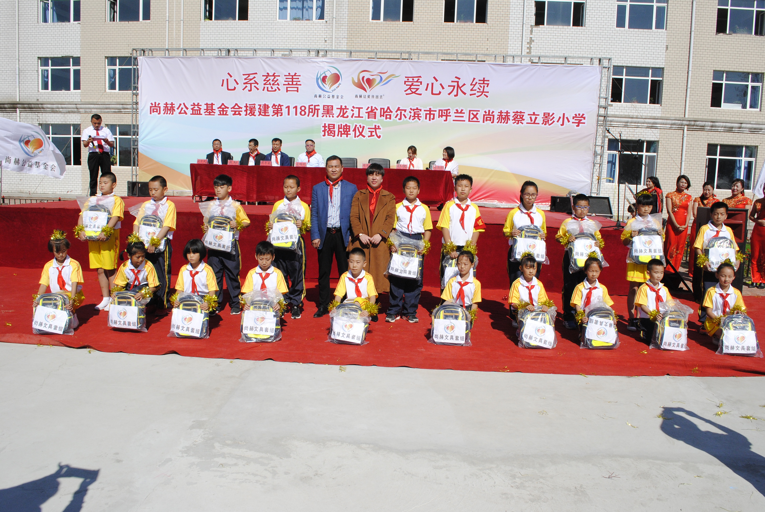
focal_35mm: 27
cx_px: 382
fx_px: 574
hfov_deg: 67.3
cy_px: 256
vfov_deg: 48.0
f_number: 14
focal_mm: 18
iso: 400
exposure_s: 1/800
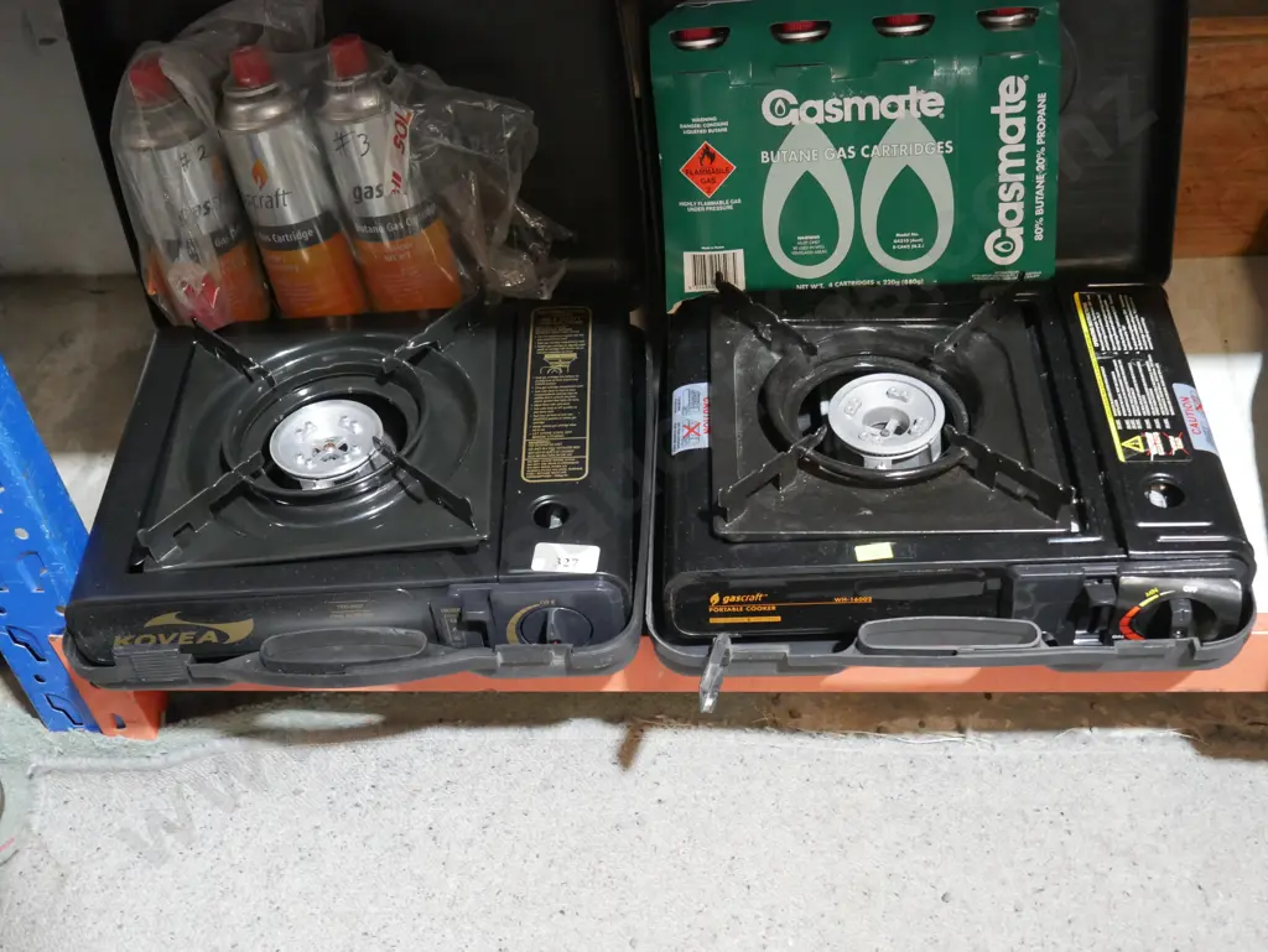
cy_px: 476
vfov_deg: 32.9
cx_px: 634
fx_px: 1612
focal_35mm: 44
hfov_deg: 42.9
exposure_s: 1/60
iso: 2500
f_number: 4.7
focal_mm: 22
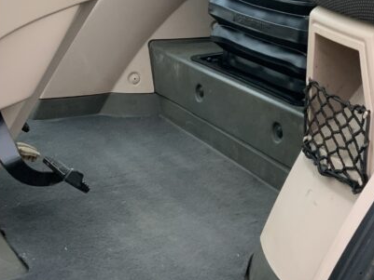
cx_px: 275
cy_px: -23
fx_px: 800
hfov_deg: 26.0
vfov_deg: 19.1
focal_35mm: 74
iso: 64
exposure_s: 1/116
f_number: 1.8
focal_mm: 3
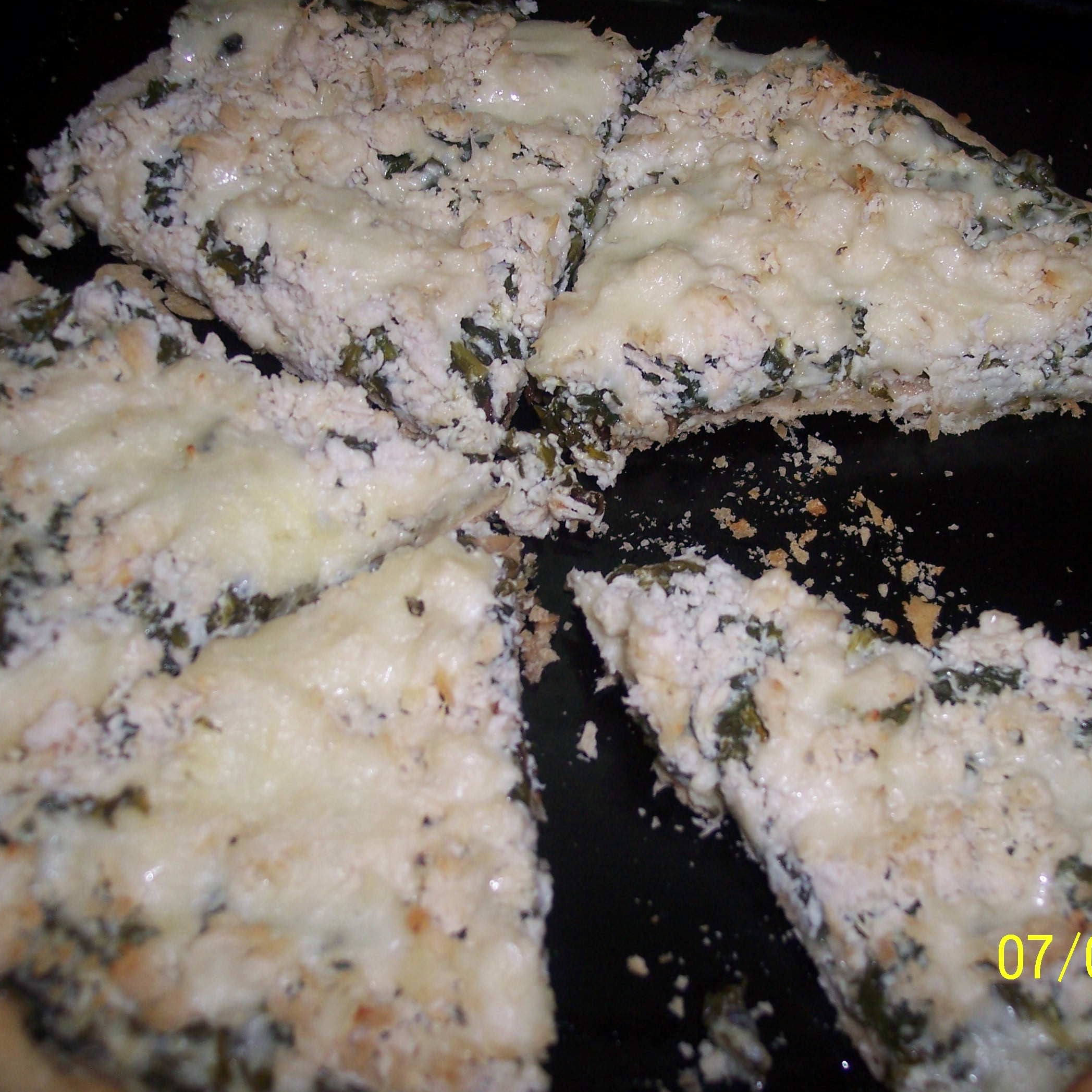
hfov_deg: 36.0
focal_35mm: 47
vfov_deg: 36.1
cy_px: 539
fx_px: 1677
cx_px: 623
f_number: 2.8
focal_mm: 8
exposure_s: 1/60
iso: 100
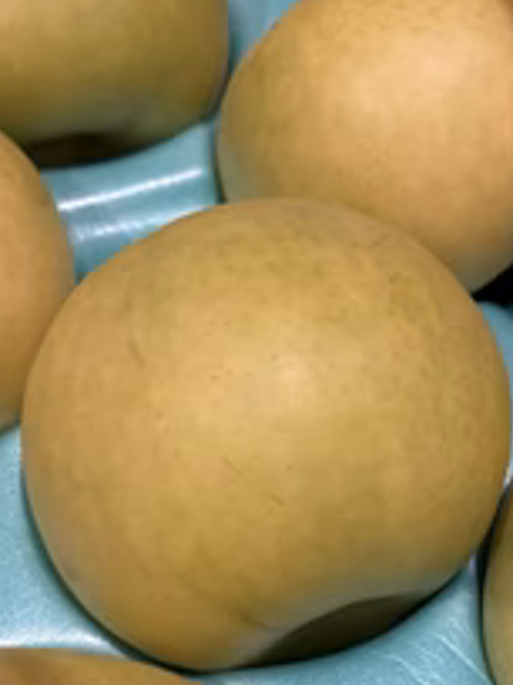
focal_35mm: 51
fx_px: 1008
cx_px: 302
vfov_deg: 36.9
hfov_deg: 28.5
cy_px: 487
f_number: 1.6
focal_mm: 5.96
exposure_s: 1/60
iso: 200
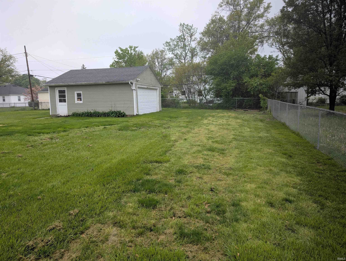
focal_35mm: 24
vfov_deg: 56.9
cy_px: 130
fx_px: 240
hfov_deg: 71.5
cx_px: 173
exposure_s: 1/302
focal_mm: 6.9
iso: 22
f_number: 1.68
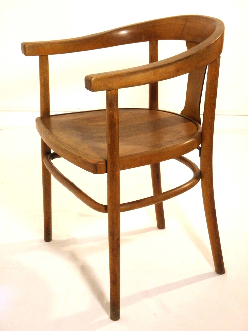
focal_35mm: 59
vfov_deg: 32.7
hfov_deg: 24.8
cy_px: 166
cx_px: 124
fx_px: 564
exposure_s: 1/15
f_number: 4.1
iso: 200
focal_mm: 10.6
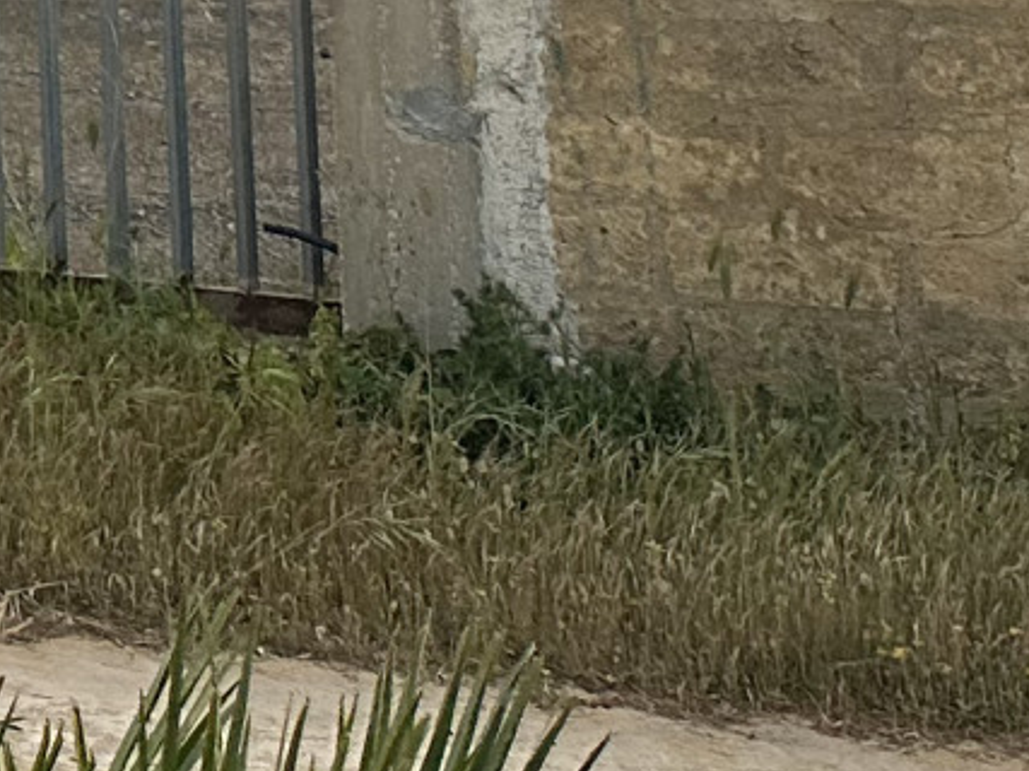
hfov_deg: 10.8
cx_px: -1735
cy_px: -1219
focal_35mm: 144
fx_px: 4279
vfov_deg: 9.0
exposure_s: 1/4762
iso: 80
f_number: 1.78
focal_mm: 6.86
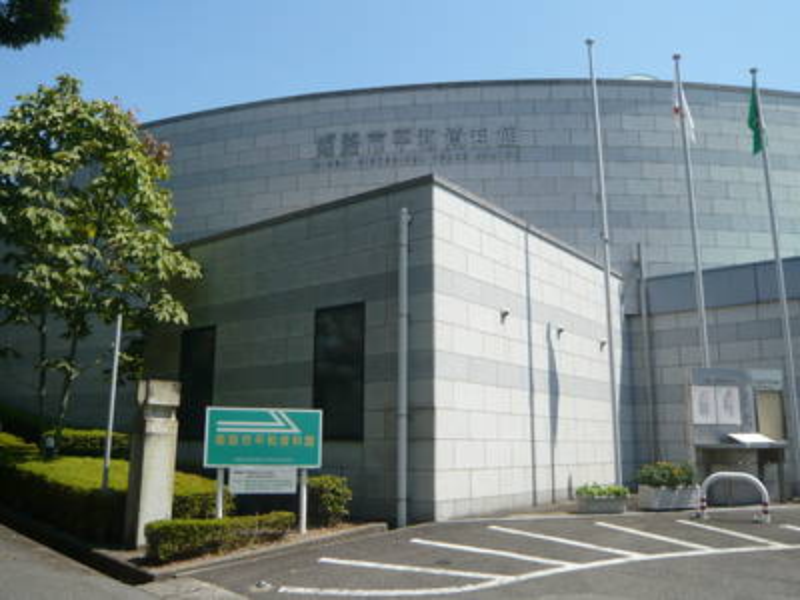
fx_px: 693
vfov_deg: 46.8
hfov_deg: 60.0
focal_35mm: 30
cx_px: 400
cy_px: 300
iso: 100
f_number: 8
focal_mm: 4.9
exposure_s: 1/160
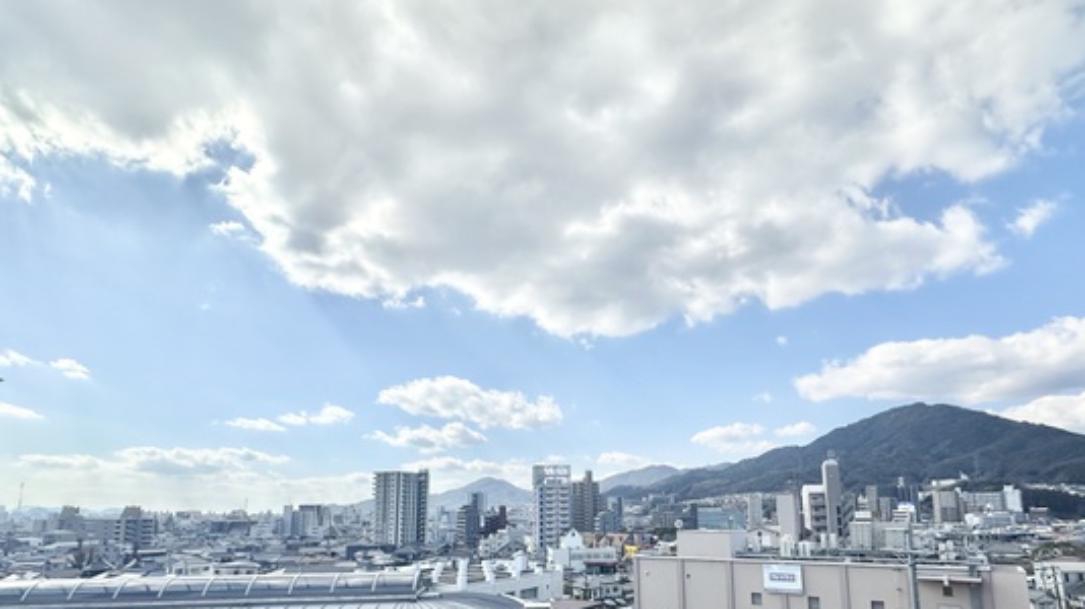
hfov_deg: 86.5
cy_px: 433
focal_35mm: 20
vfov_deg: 54.0
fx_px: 575
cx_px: 579
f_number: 2.2
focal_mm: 2.22
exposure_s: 1/4651
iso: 50
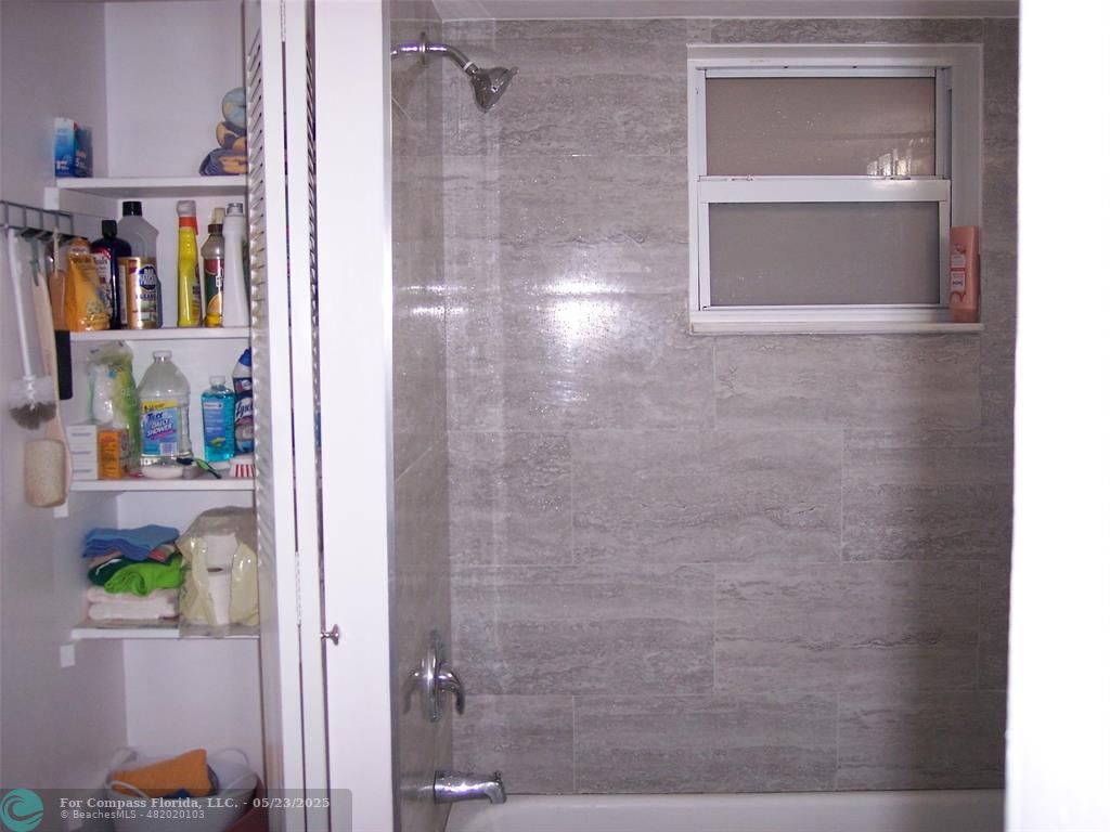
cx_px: 555
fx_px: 1251
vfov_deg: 36.8
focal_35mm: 39
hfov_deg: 47.9
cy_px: 416
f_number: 2.8
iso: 140
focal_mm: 8
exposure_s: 1/60
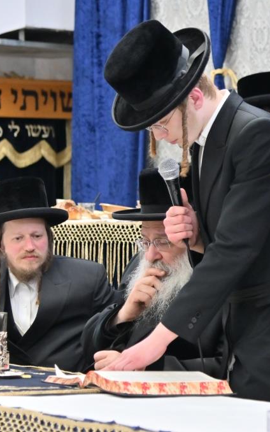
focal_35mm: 180
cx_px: 166
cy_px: 215
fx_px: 2118
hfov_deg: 7.3
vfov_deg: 11.6
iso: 1000
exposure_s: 1/200
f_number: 4
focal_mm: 78
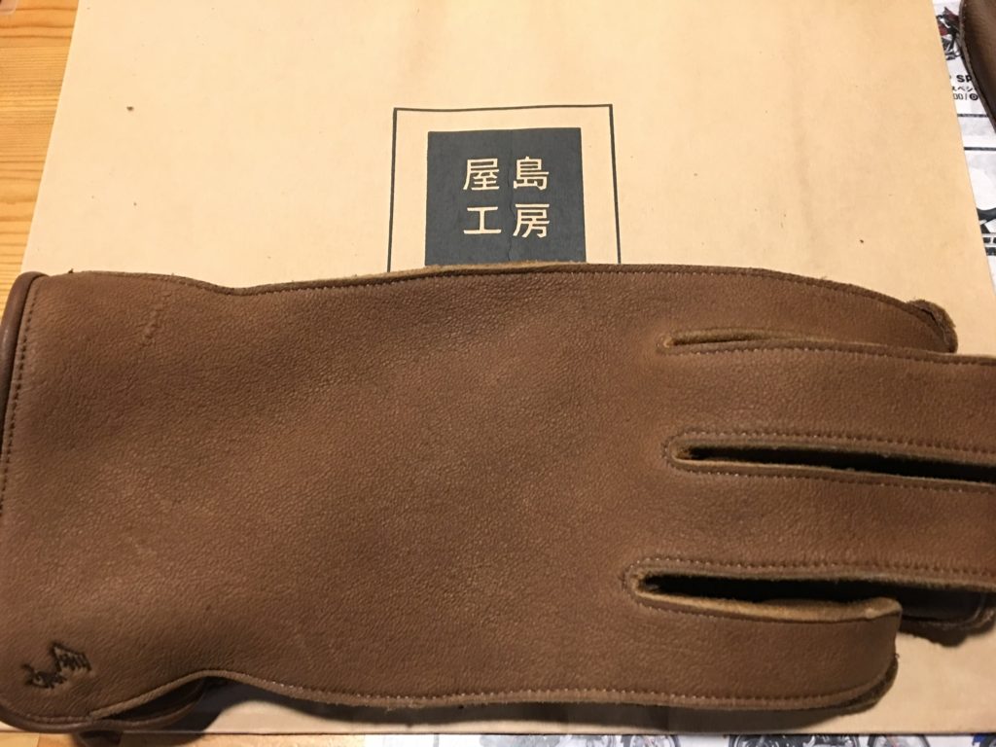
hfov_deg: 61.7
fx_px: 834
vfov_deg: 48.2
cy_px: 374
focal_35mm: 29
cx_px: 498
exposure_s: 1/4
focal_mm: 4.15
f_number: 2.2
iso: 80
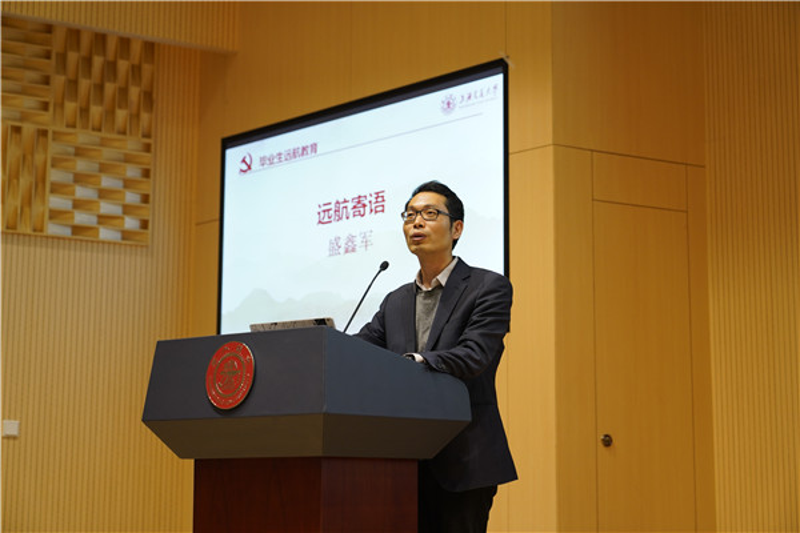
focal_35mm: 70
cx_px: 400
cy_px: 266
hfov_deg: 28.8
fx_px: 1555
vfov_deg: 19.5
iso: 800
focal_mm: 70
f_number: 2.8
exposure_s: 1/80
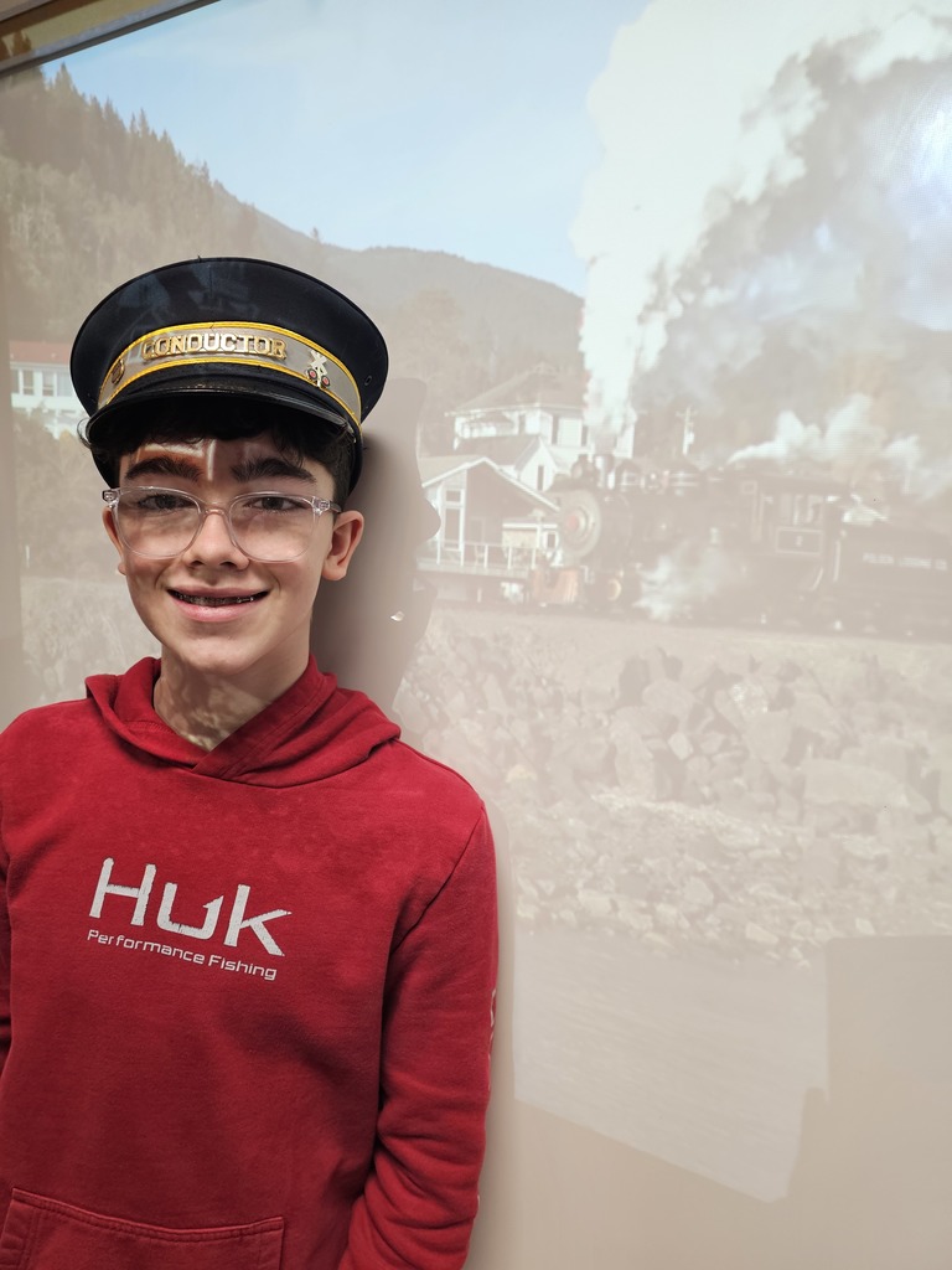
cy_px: 635
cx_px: 476
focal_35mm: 23
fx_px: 843
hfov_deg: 58.9
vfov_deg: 73.9
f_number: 1.7
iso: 200
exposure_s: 1/120
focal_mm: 6.3
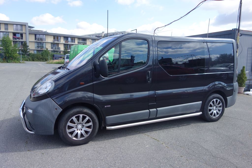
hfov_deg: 65.5
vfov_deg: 46.4
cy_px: 84
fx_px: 196
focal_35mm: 28
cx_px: 126
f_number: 2
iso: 125
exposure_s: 1/1600
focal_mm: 10.4
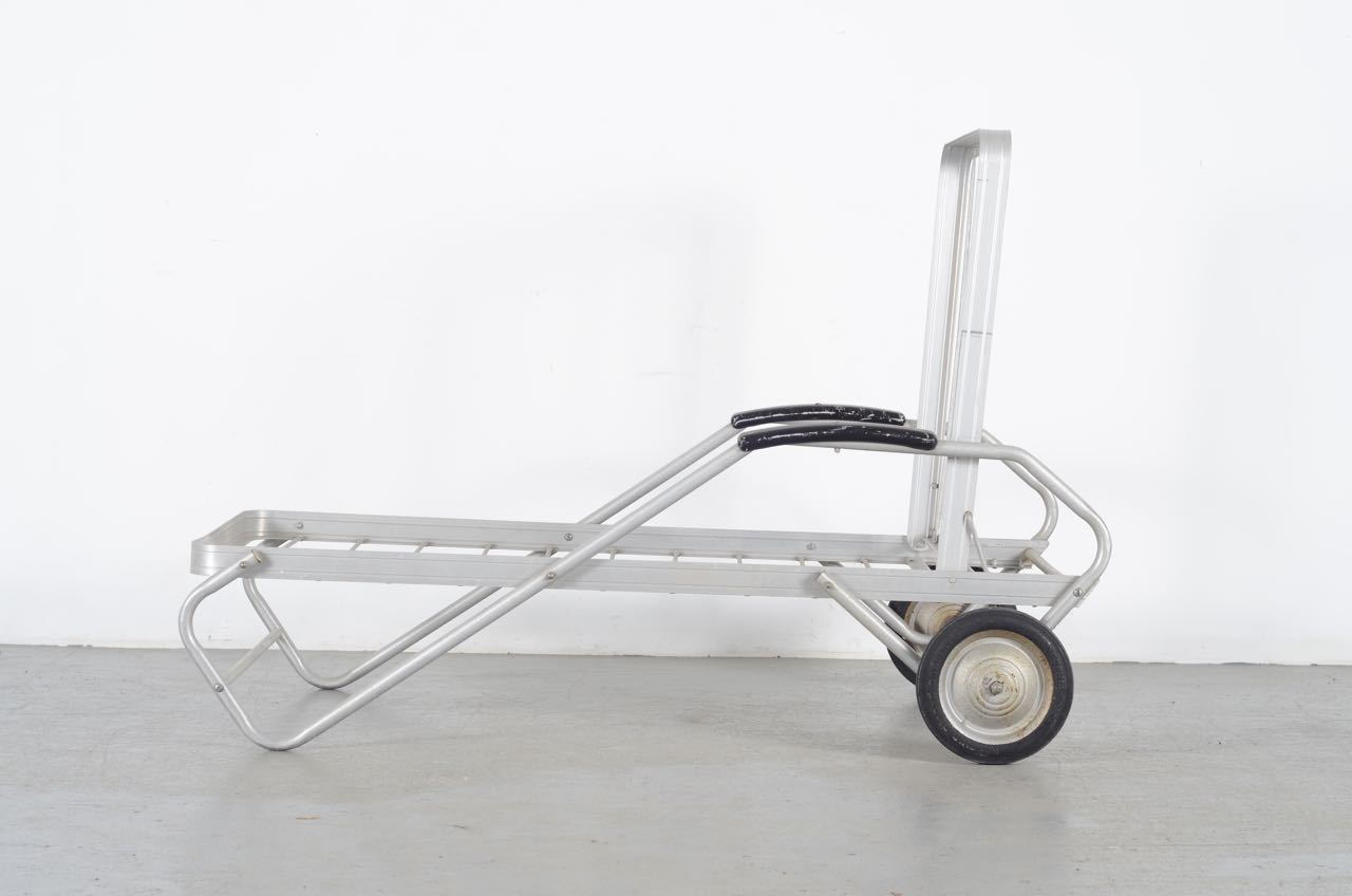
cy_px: 448
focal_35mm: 75
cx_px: 676
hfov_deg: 27.0
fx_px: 2811
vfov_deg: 18.1
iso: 100
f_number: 5.6
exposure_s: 1/125
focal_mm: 50
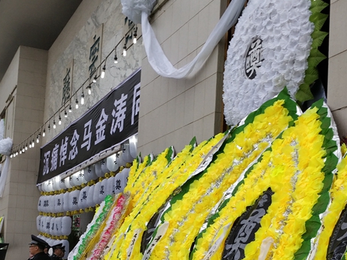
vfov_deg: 27.9
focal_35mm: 51
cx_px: 178
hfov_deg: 37.5
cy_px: 212
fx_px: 511
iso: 100
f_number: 1.7
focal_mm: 4.1
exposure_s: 1/132
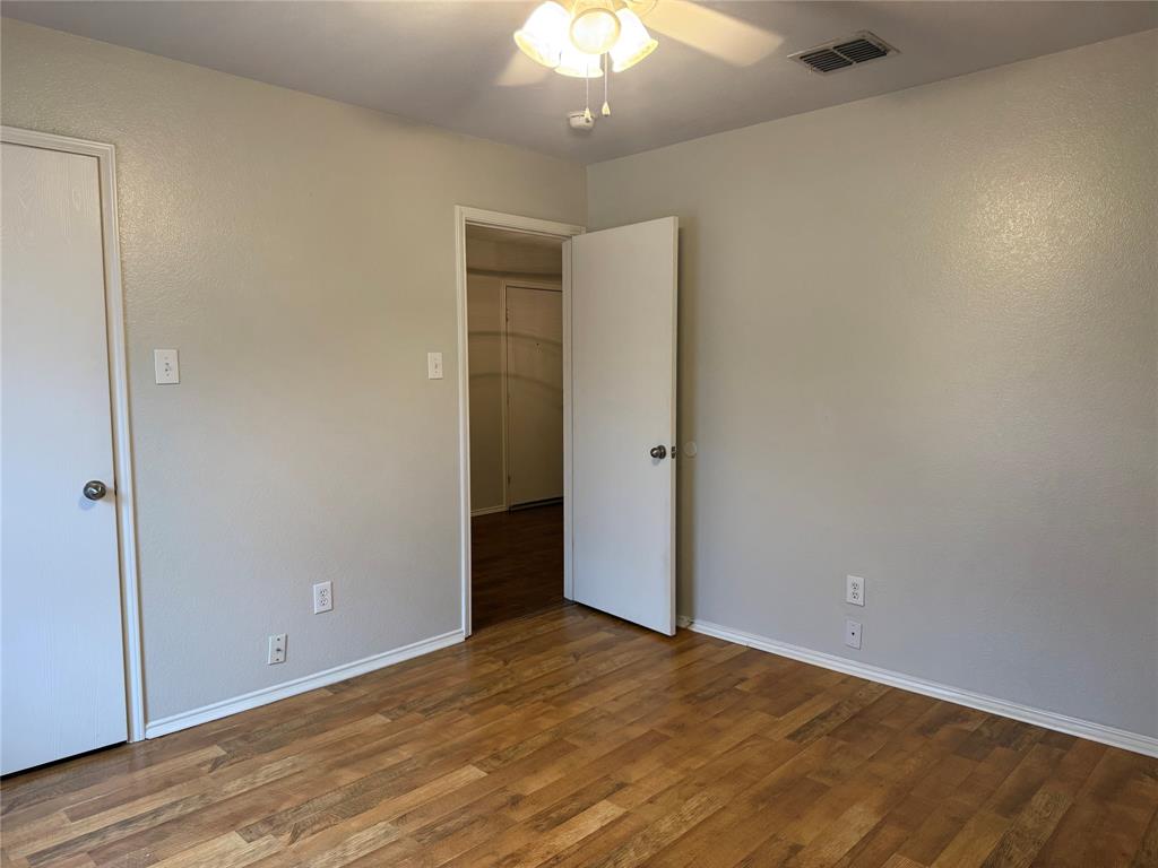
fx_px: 803
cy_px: 434
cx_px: 579
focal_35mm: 24
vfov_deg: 56.8
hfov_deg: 71.6
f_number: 1.78
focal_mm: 6.76
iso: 160
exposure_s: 1/60
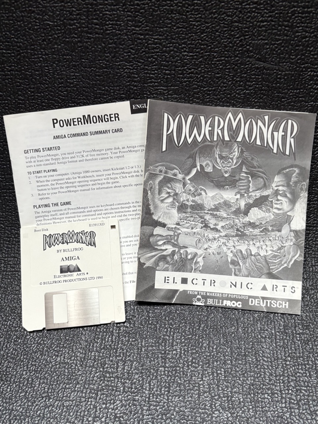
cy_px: 212
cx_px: 159
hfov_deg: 53.1
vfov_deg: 67.3
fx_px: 318
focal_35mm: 26
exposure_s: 1/60
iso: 200
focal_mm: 5.96
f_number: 1.6
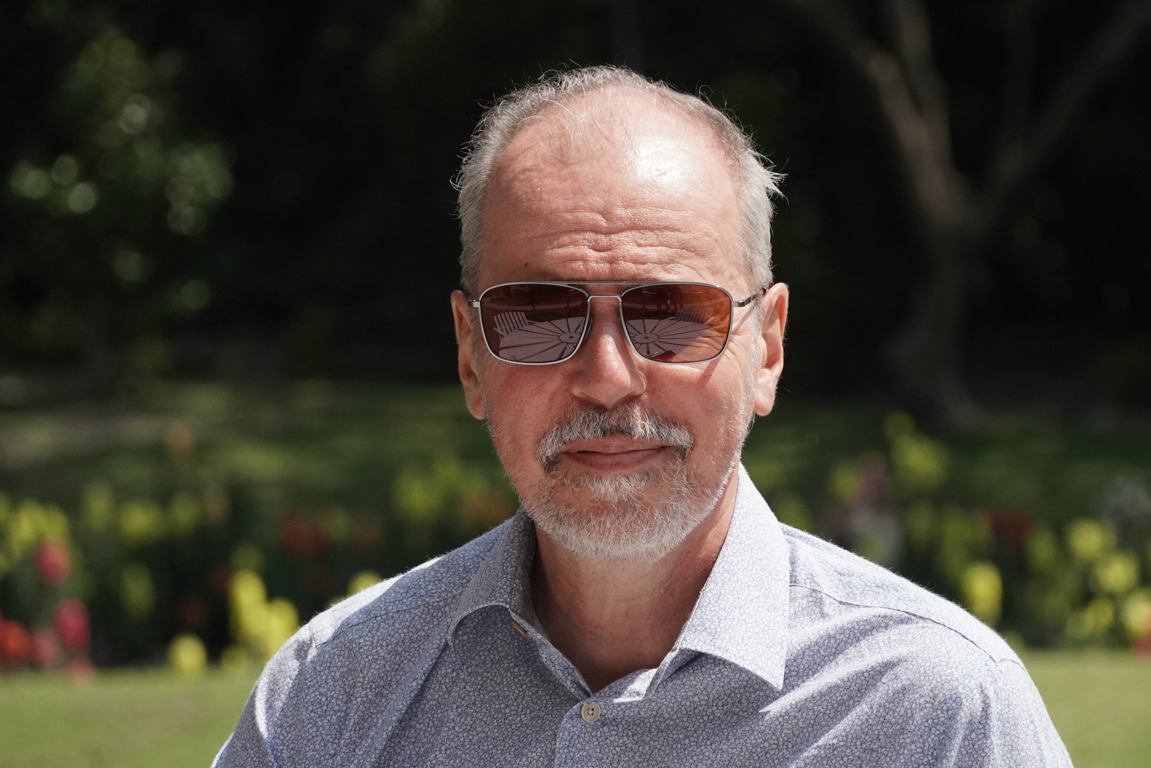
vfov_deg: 6.1
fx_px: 7183
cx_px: 645
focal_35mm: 225
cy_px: 429
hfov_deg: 9.2
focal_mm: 111
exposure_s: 1/4000
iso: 1000
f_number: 5.6
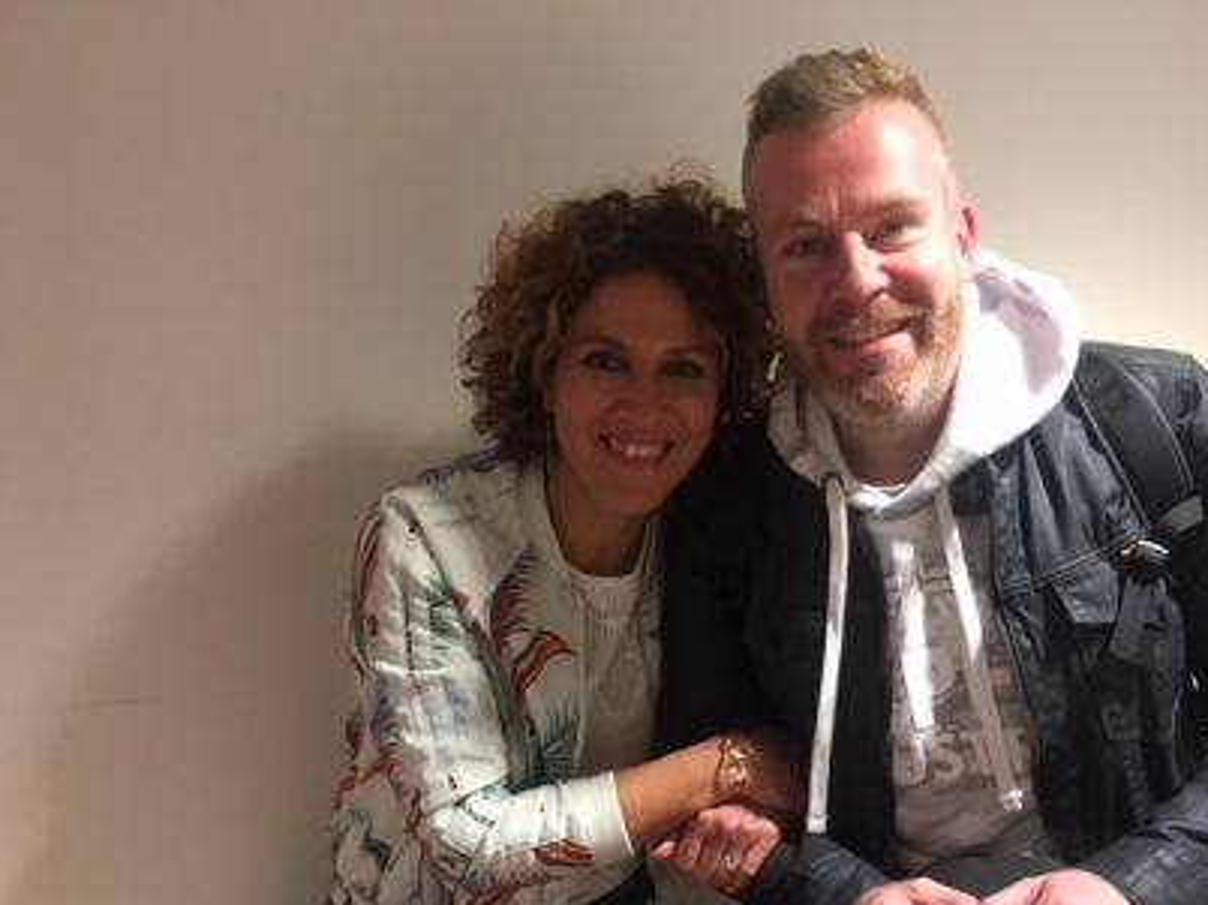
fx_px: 1256
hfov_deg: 51.1
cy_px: 558
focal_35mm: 36
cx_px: 718
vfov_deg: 39.4
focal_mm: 4.15
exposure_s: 1/33
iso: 160
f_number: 2.2
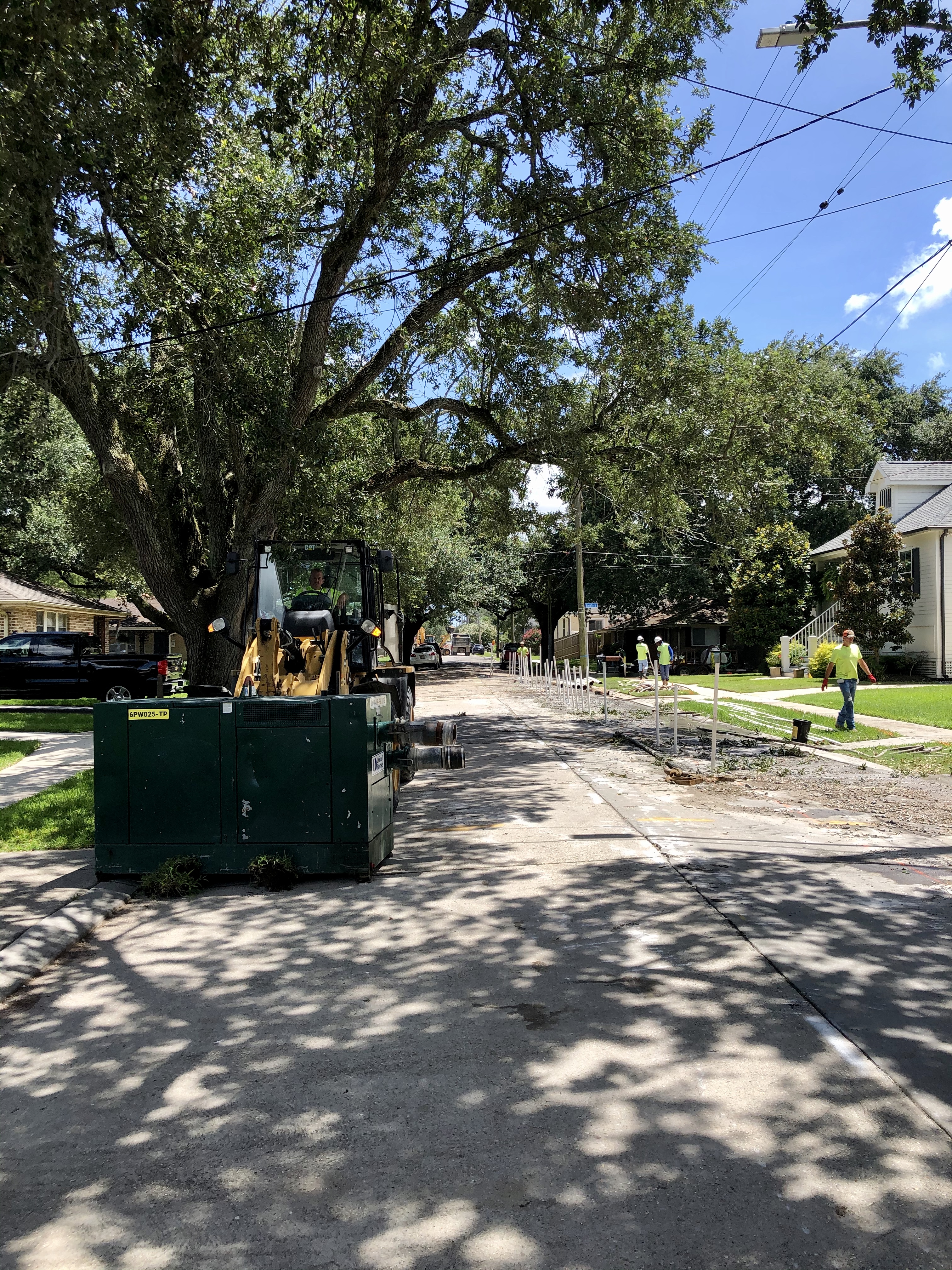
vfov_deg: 63.4
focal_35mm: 28
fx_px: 1027
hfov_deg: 49.7
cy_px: 635
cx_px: 476
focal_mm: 3.99
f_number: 1.8
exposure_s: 1/979
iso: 20
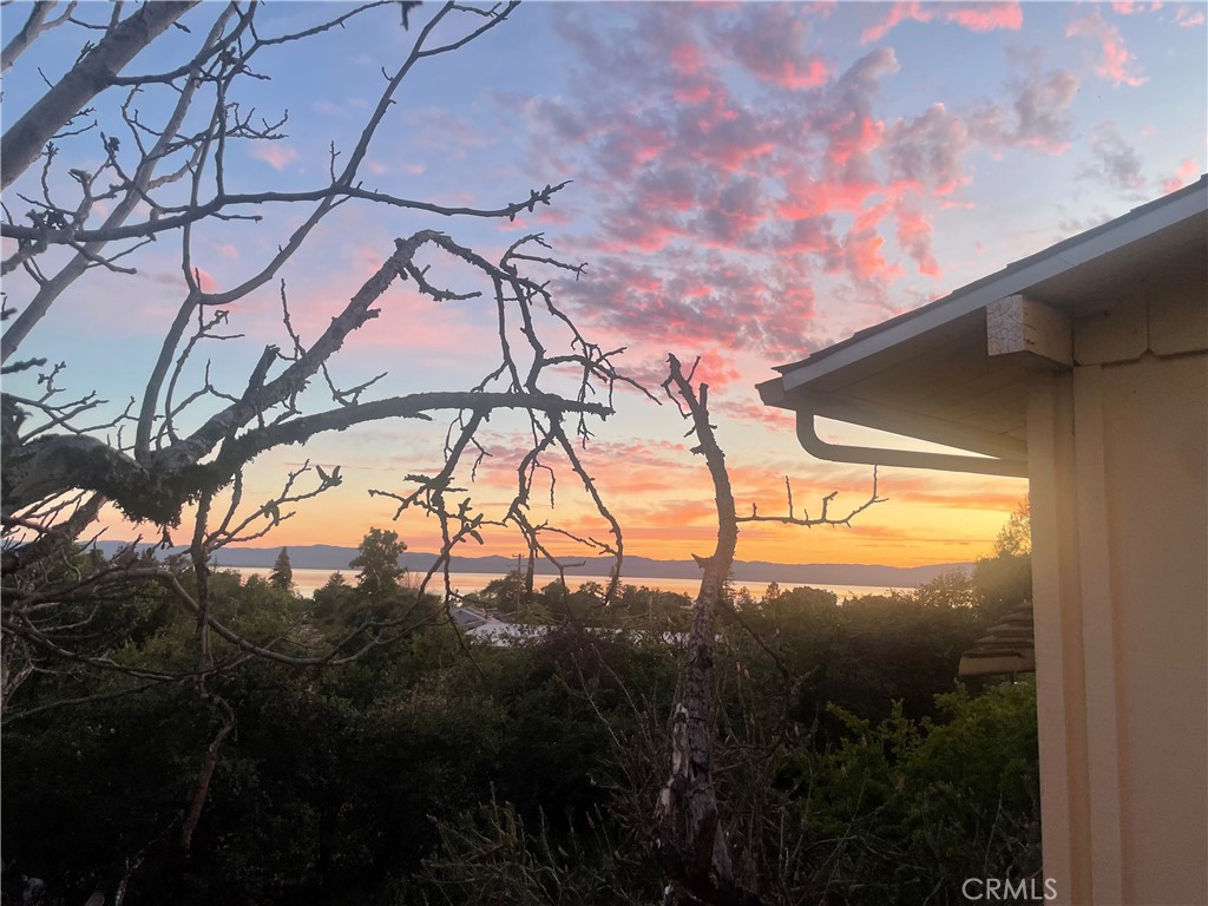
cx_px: 604
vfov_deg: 53.1
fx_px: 907
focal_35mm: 26
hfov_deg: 67.3
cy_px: 453
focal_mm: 4.2
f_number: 1.6
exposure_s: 1/121
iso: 80
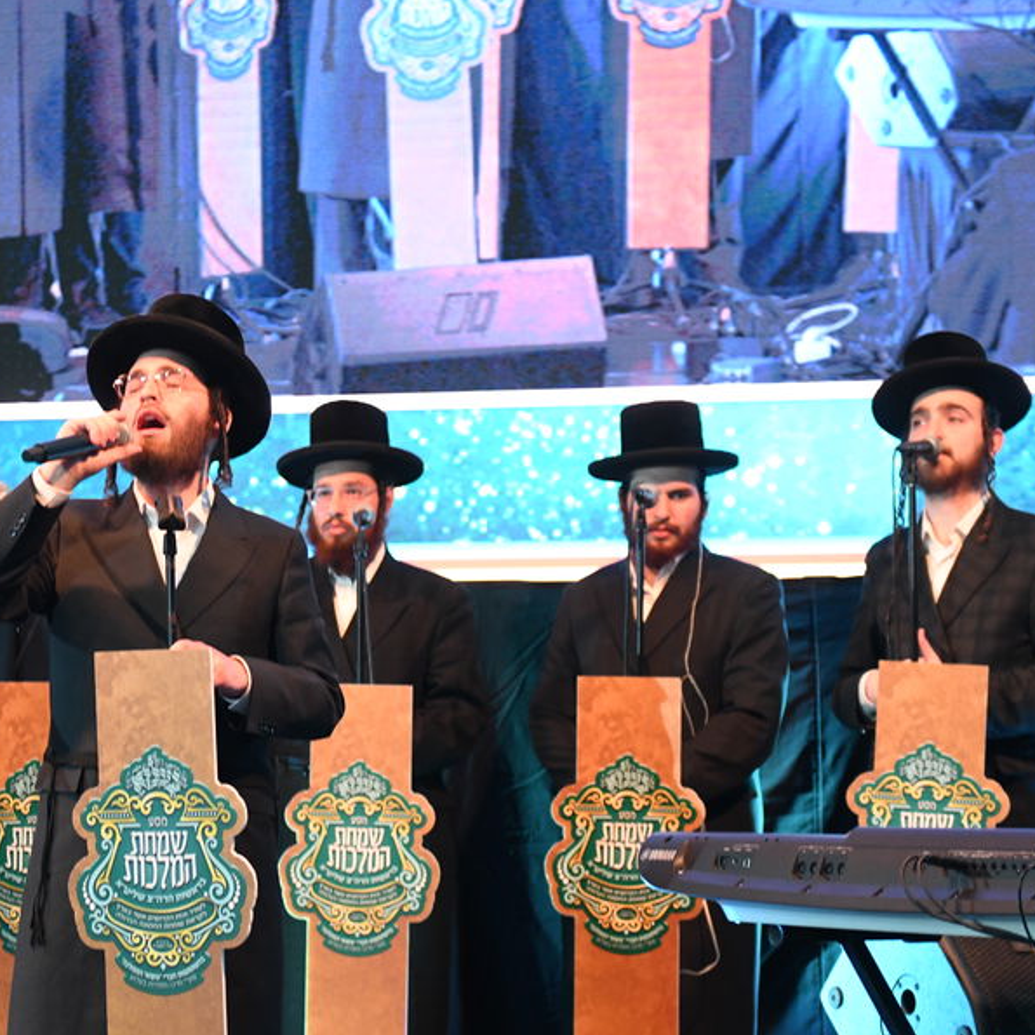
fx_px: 3518
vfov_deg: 16.7
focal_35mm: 104
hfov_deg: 16.7
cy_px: 526
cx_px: 271
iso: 2000
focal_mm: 52
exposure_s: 1/125
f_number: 2.8
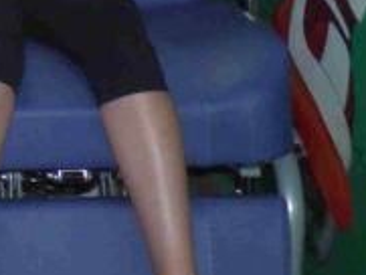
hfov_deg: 9.8
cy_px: -360
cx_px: -520
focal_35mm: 177
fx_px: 1873
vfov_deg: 7.8
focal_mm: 5.8
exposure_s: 1/50
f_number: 3
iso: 100
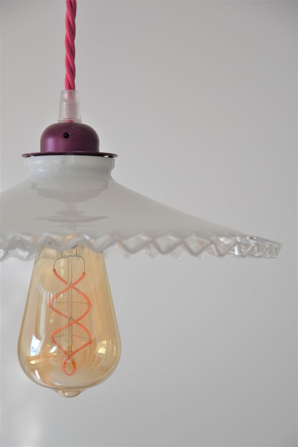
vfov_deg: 17.1
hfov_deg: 11.4
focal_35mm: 120
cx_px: 149
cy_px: 224
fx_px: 1490
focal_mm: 80
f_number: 5.3
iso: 400
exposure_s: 1/200
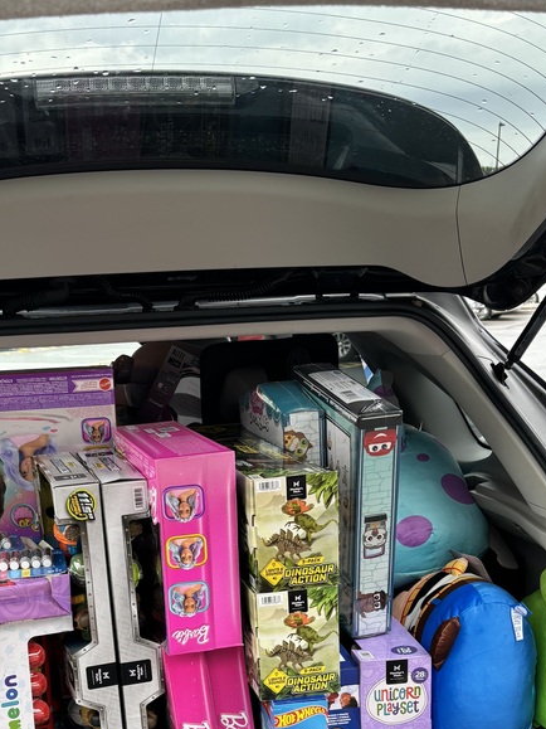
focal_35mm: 46
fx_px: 968
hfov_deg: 31.1
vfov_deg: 39.6
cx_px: 160
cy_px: 584
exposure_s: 1/238
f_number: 1.6
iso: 40
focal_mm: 5.96
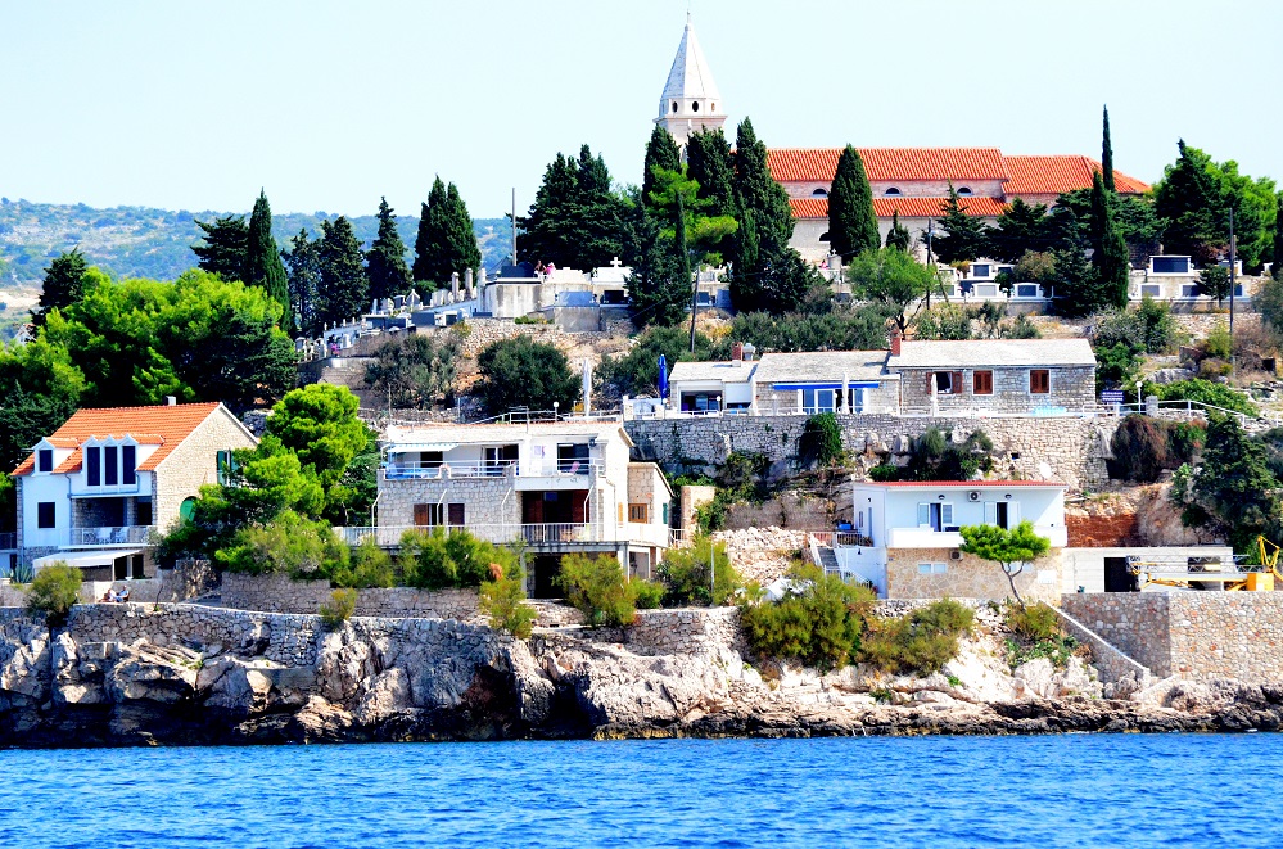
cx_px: 642
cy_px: 424
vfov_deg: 6.3
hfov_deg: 9.5
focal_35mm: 218
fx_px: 7733
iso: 3600
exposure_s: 1/8000
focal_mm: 145
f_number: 5.6
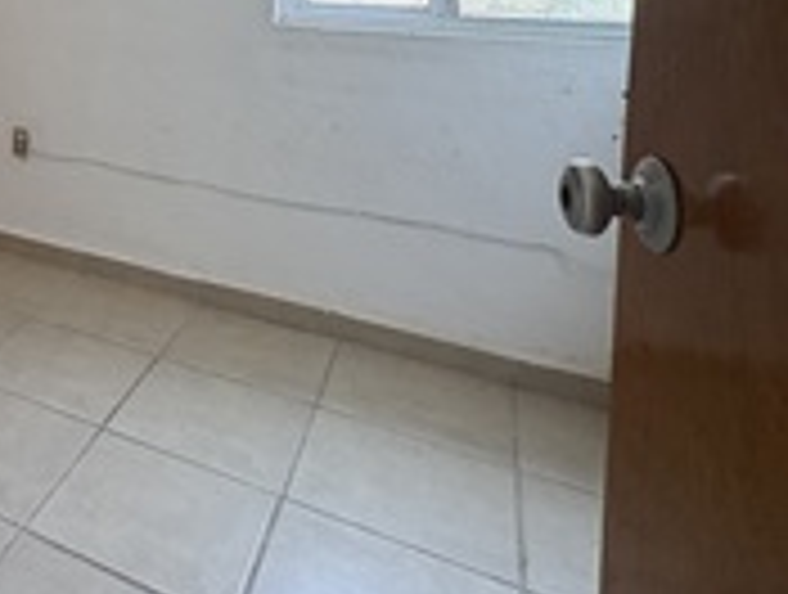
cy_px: -16
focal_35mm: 35
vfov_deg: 36.3
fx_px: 798
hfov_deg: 41.1
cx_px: -95
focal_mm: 2.22
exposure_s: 1/94
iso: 250
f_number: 2.2
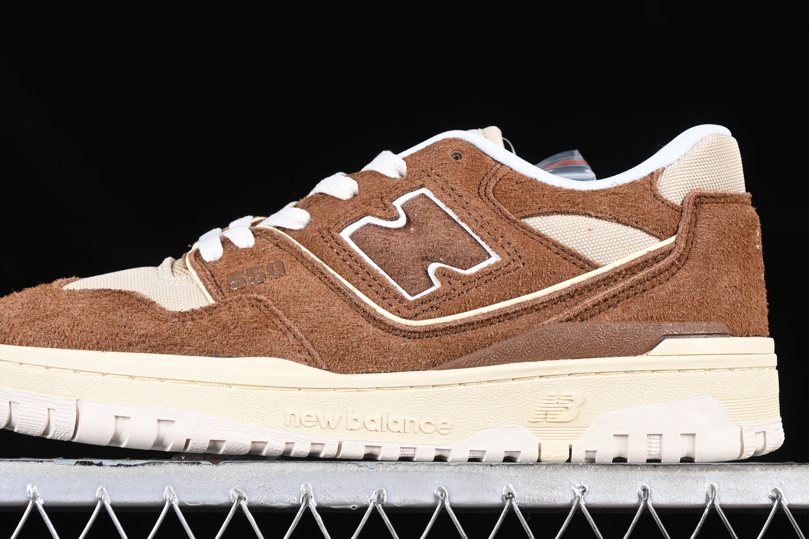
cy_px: 229
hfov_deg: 19.1
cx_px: 377
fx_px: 2405
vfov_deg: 12.8
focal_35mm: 107
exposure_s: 1/80
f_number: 7.1
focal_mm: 50
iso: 160
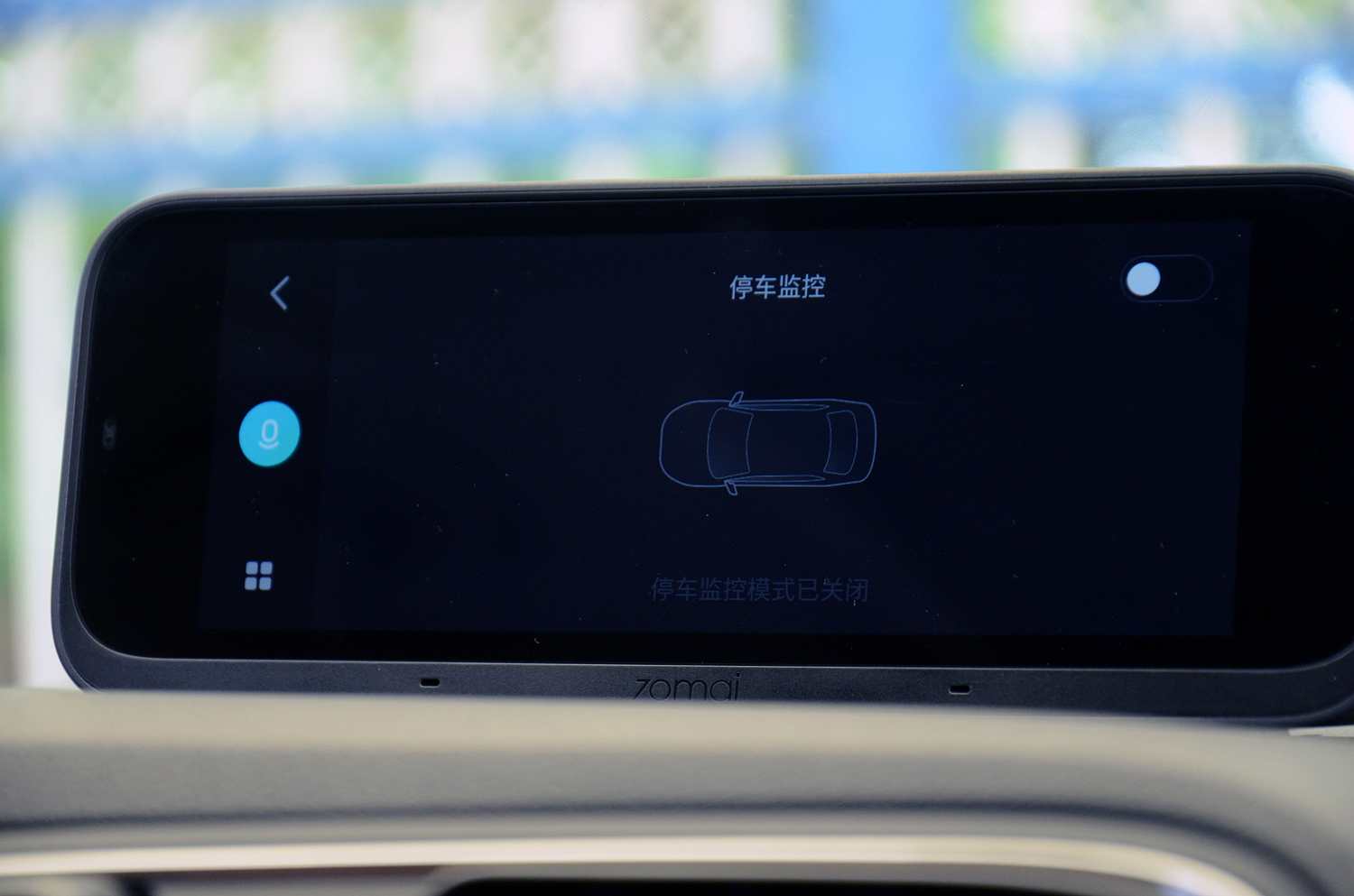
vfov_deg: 8.7
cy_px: 448
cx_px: 677
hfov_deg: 13.1
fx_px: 5911
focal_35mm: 158
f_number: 5.6
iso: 1250
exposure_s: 1/125
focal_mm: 105
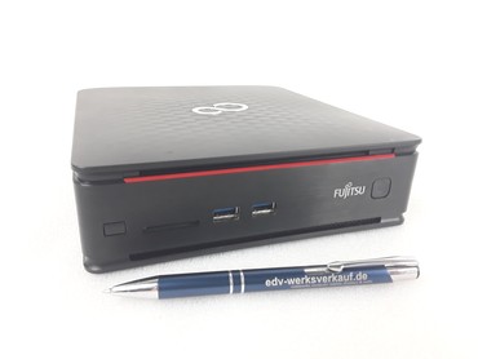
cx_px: 239
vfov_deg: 51.4
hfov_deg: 65.3
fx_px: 373
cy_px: 180
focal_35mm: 27
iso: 80
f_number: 1.9
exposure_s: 1/33
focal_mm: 2.91
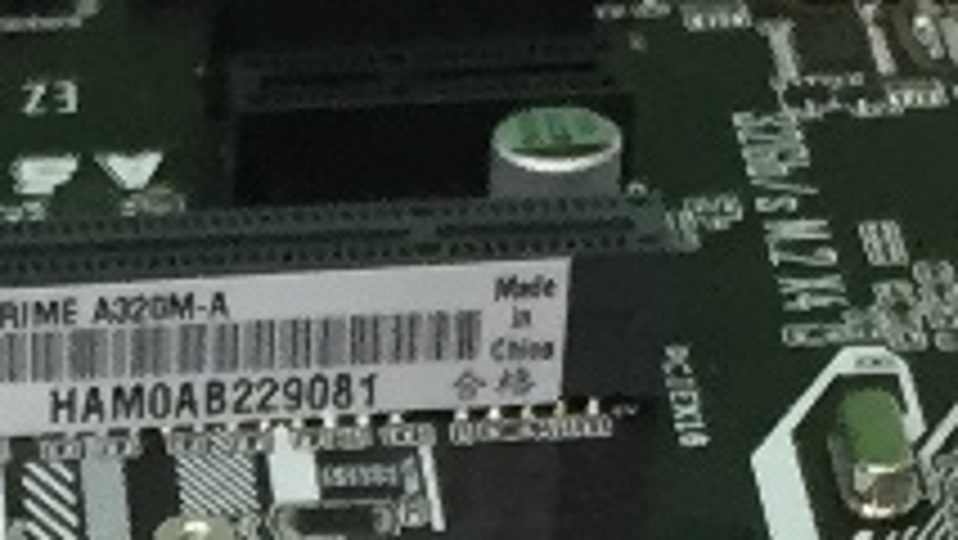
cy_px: 1647
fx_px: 6150
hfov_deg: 8.6
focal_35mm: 242
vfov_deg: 4.8
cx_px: -742
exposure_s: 1/33
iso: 100
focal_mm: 4.15
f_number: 2.2
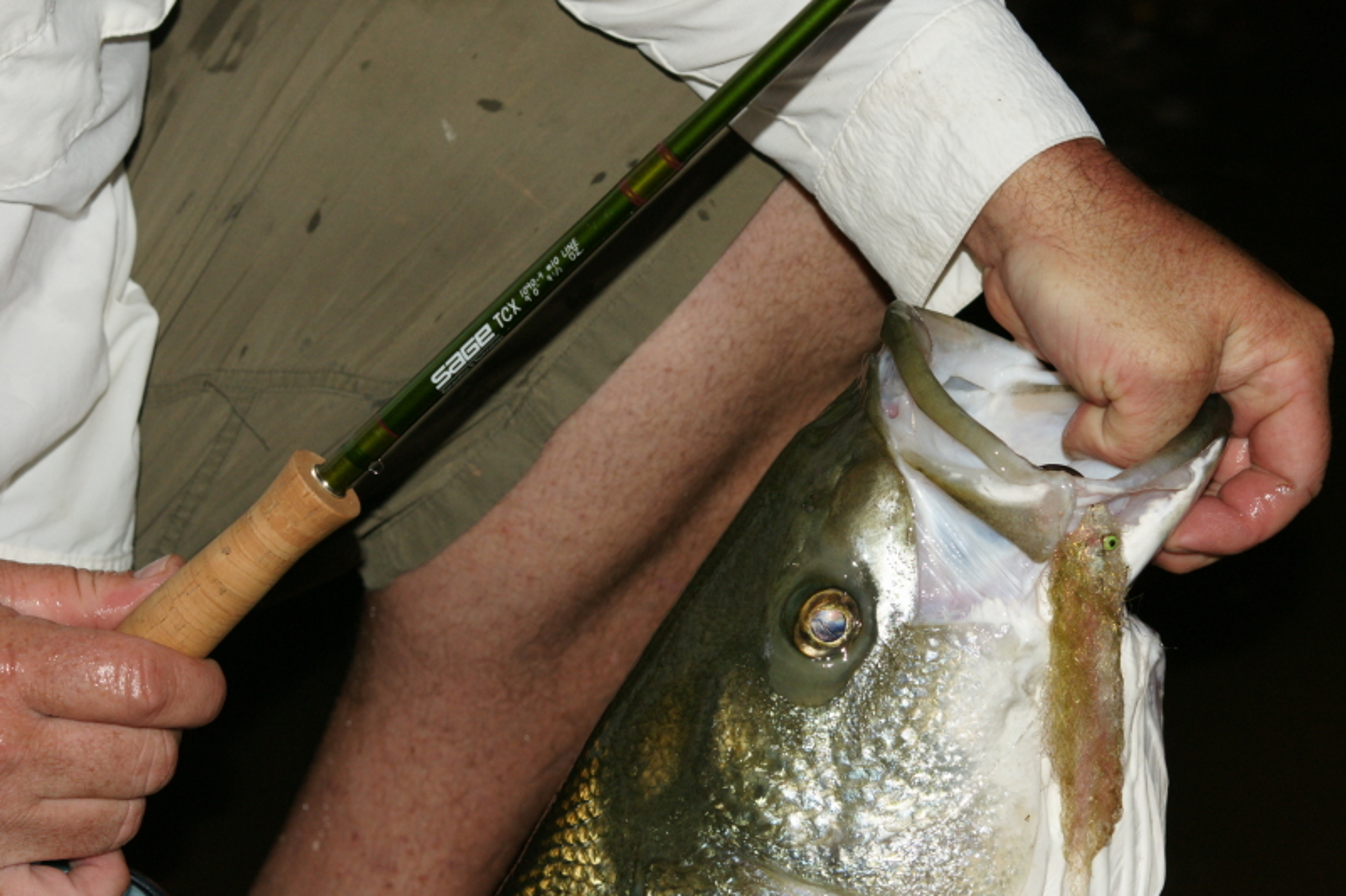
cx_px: 673
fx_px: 3925
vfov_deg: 13.0
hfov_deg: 19.5
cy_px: 448
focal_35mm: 105
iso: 800
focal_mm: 70
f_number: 5.6
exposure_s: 1/125
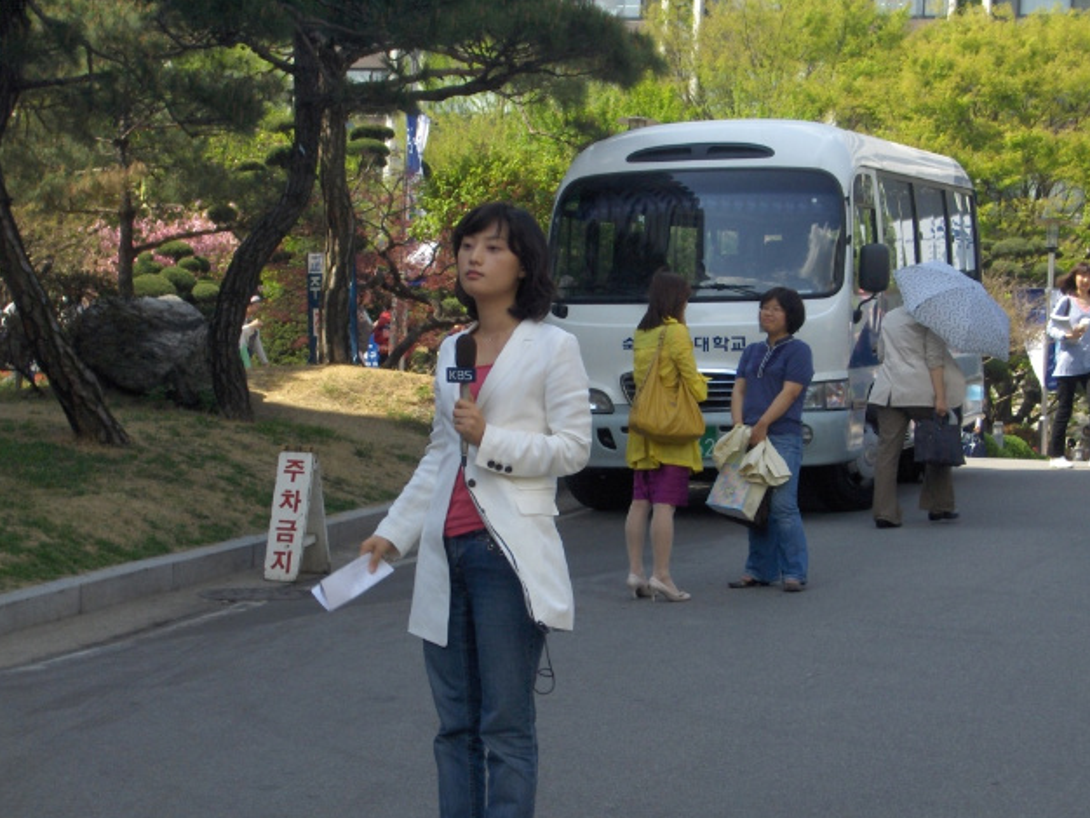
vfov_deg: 16.1
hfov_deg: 21.3
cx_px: 538
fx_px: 2898
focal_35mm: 92
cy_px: 416
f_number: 4.4
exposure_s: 1/383
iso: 100
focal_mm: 14.6
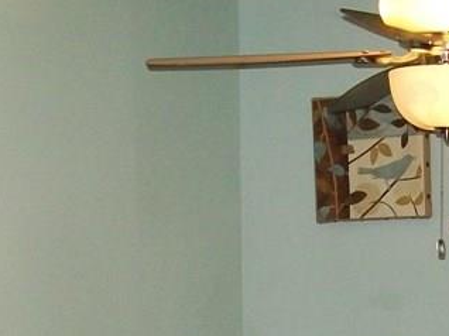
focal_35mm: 116
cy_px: 395
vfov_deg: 12.5
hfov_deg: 17.0
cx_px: 289
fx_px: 1503
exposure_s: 1/60
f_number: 2.7
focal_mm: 6
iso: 160
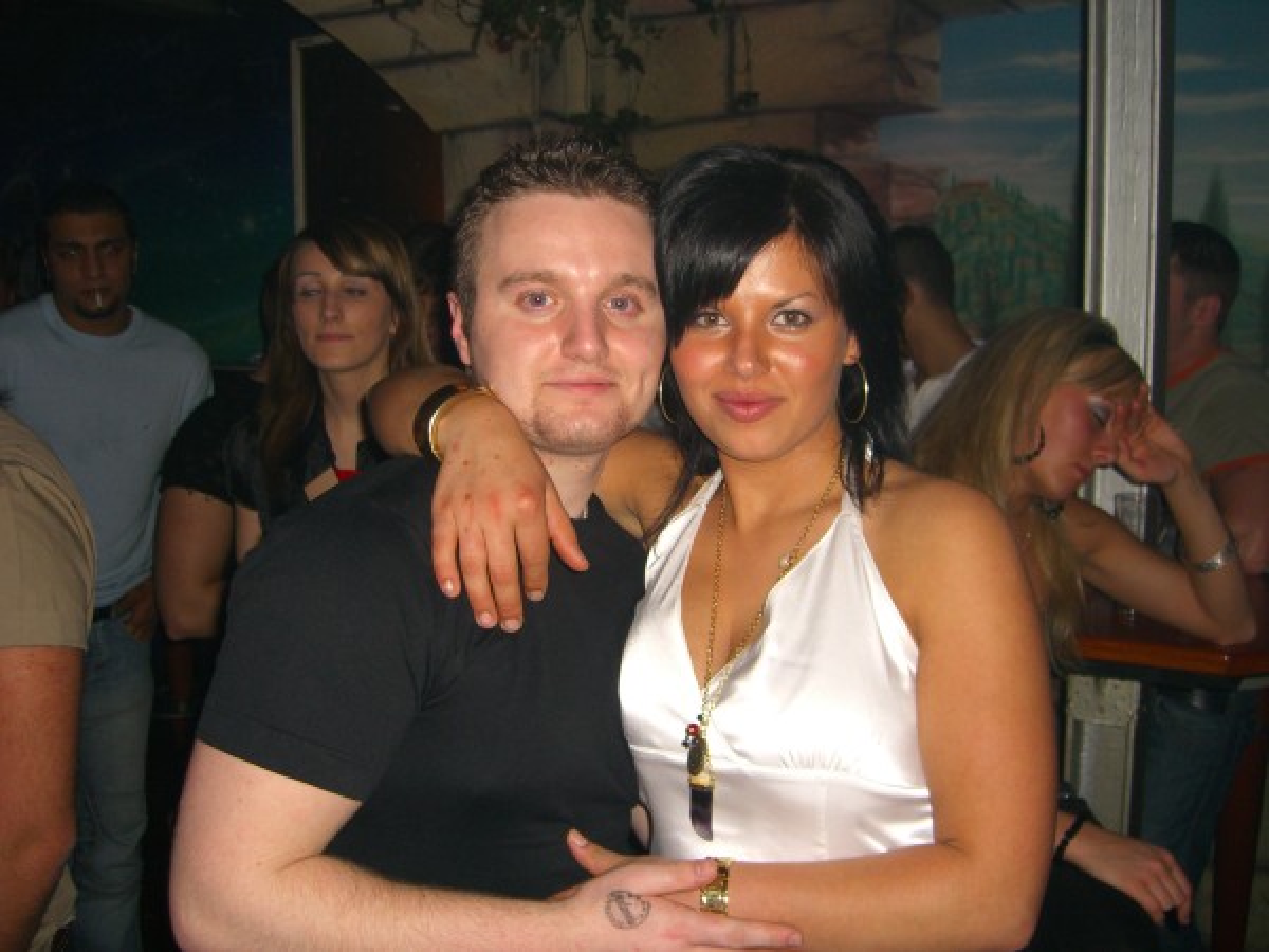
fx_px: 1393
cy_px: 476
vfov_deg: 37.7
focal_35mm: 38
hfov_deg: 49.0
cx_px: 634
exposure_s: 1/60
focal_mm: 7.9
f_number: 2.8
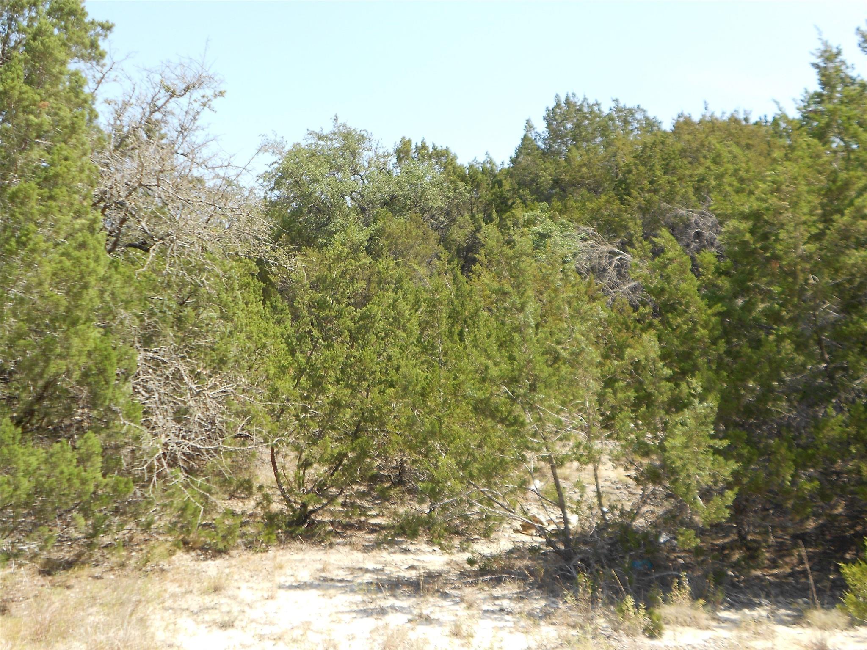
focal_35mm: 37
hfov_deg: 50.1
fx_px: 927
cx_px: 434
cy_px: 325
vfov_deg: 38.7
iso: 80
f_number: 3.9
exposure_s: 1/250
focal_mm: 6.7
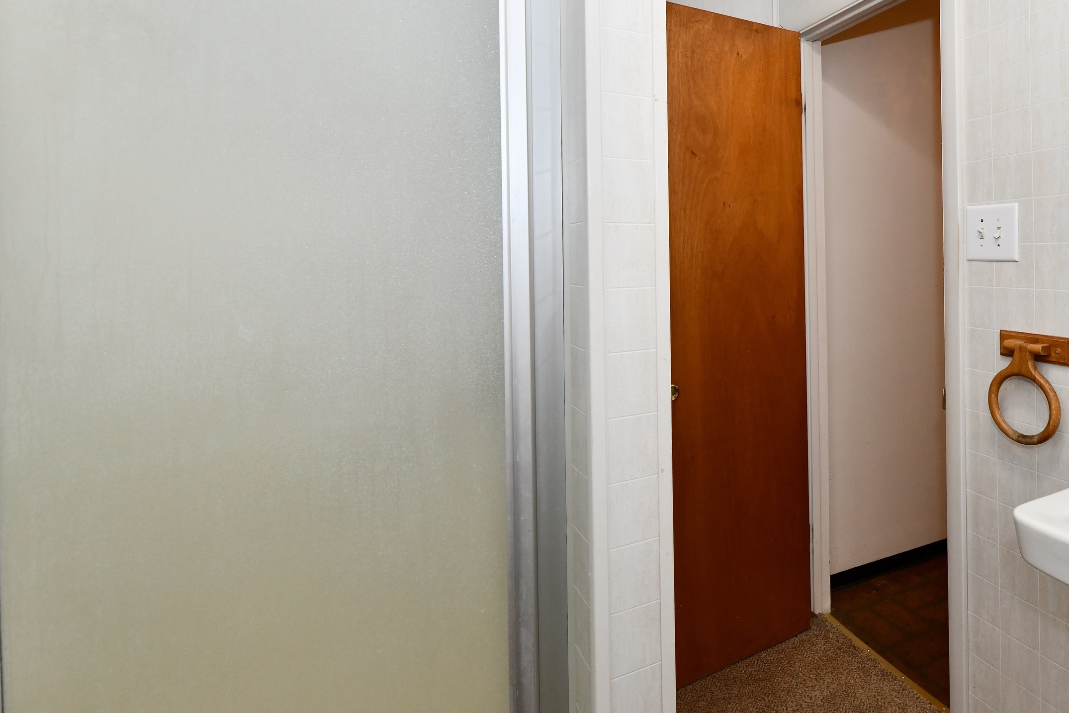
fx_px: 594
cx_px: 722
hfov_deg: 80.9
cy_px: 270
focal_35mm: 20
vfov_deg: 61.1
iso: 640
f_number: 6.3
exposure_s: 1/60
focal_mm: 14
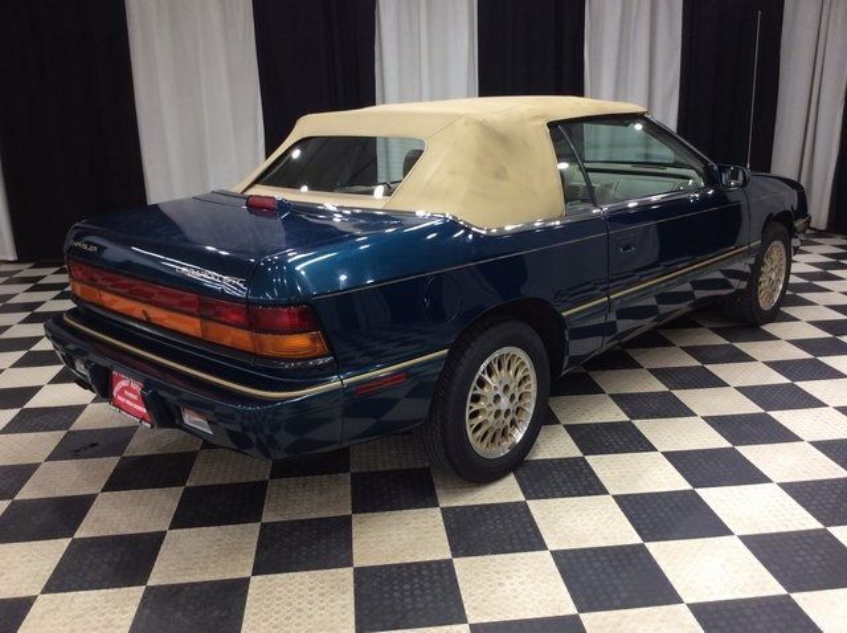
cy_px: 316
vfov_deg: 44.1
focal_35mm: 32
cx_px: 424
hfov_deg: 56.9
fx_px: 782
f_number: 2.4
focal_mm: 3.3
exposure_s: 1/24
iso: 50
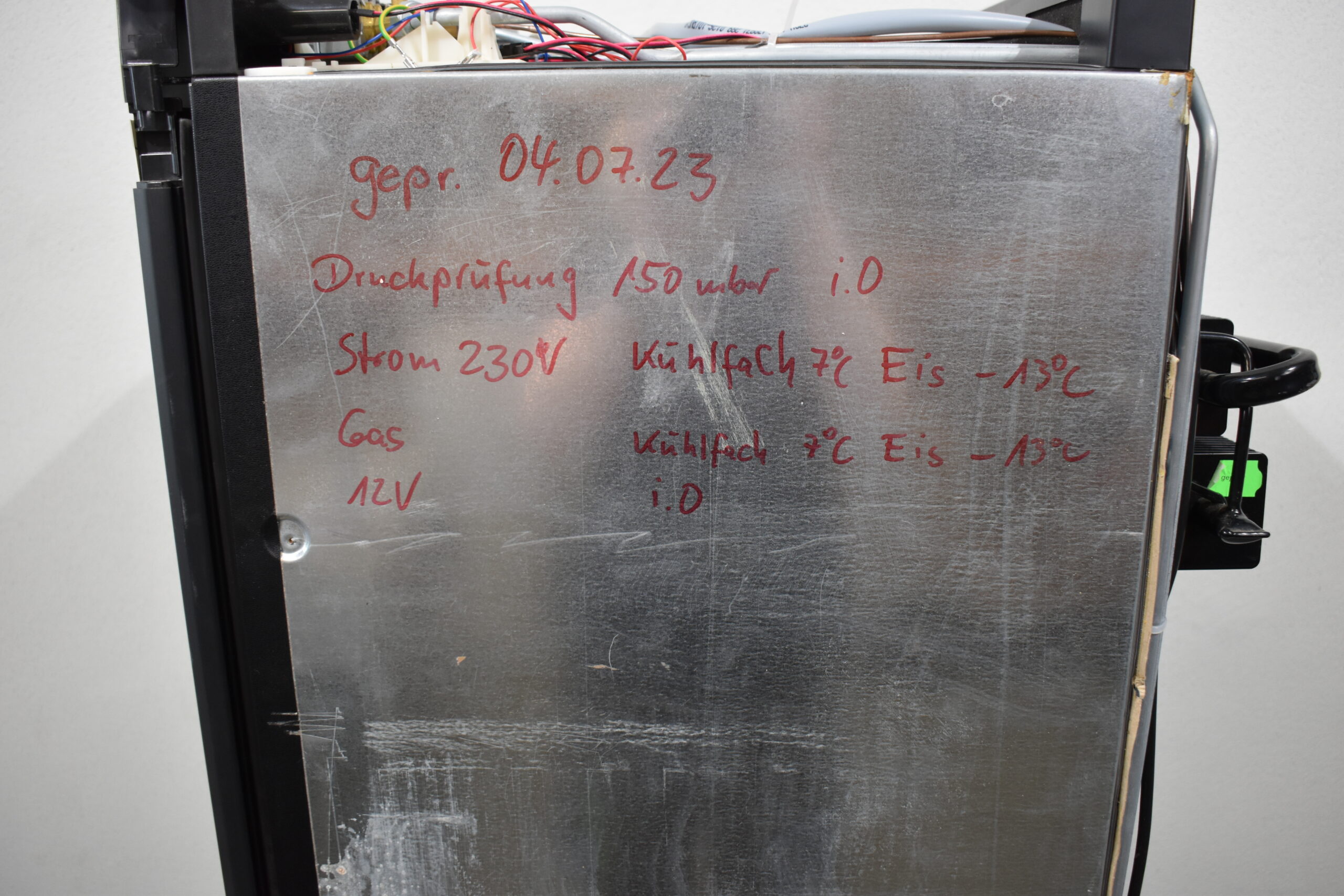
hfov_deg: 59.5
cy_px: 448
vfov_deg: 41.7
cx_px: 672
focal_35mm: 32
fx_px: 1176
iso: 800
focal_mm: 21
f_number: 3.8
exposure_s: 1/160
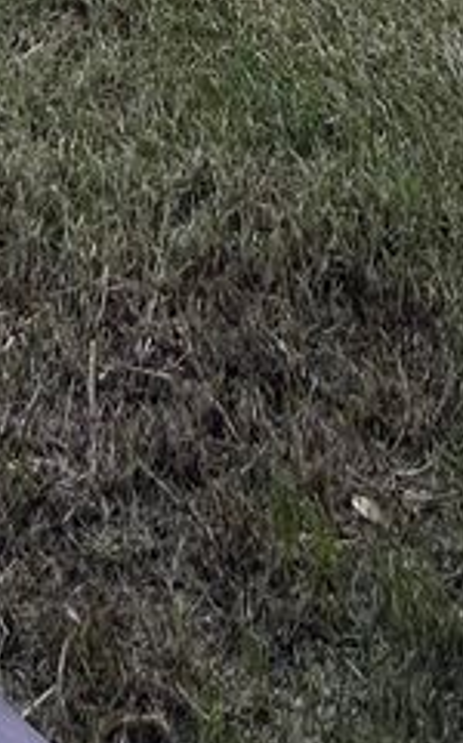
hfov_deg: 17.1
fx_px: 1498
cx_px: -19
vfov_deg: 15.3
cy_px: -1030
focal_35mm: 74
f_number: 2.2
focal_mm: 2.22
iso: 40
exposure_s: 1/296
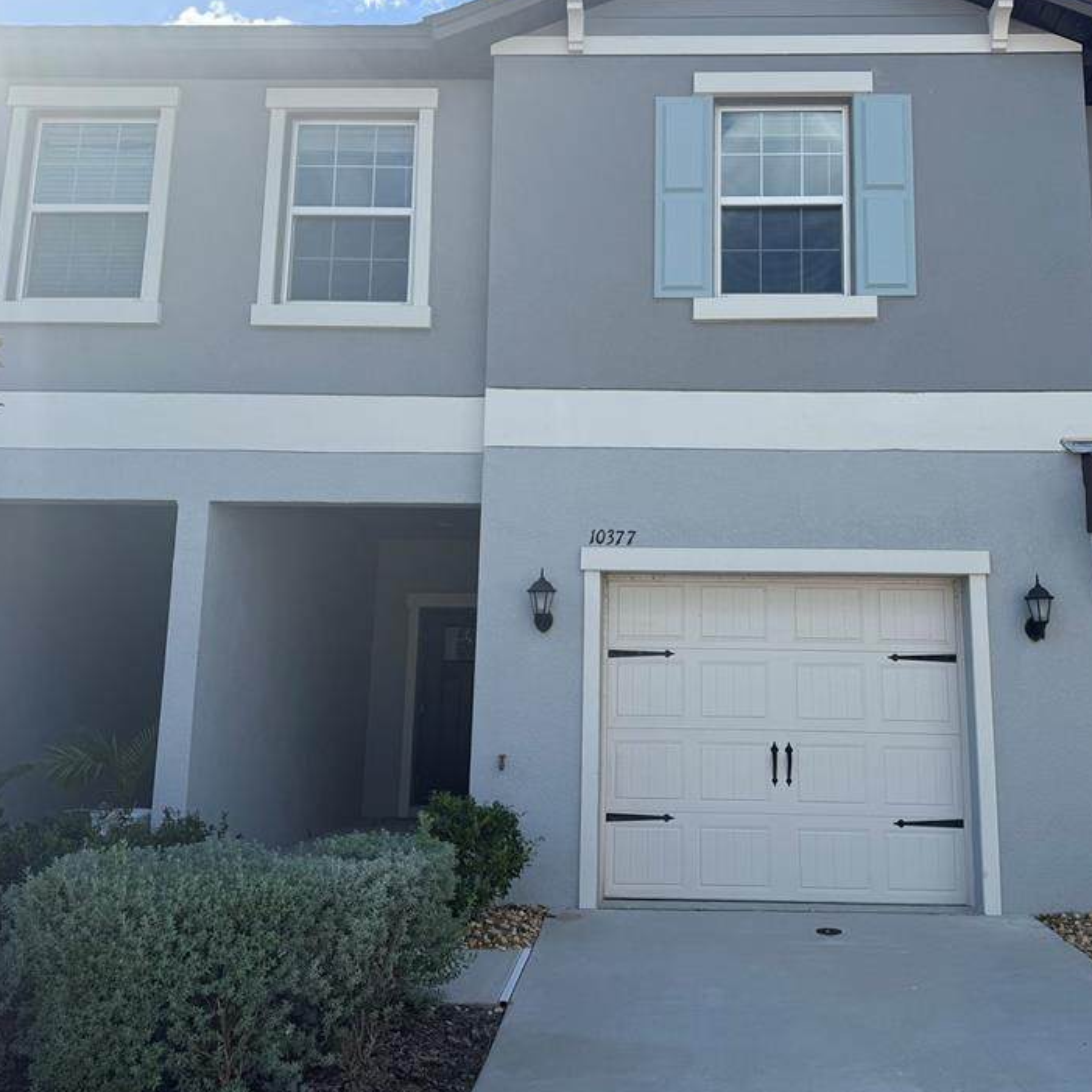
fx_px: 1106
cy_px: 505
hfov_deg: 52.3
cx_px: 640
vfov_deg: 52.5
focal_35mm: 31
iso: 100
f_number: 1.78
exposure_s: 1/4975
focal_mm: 6.76
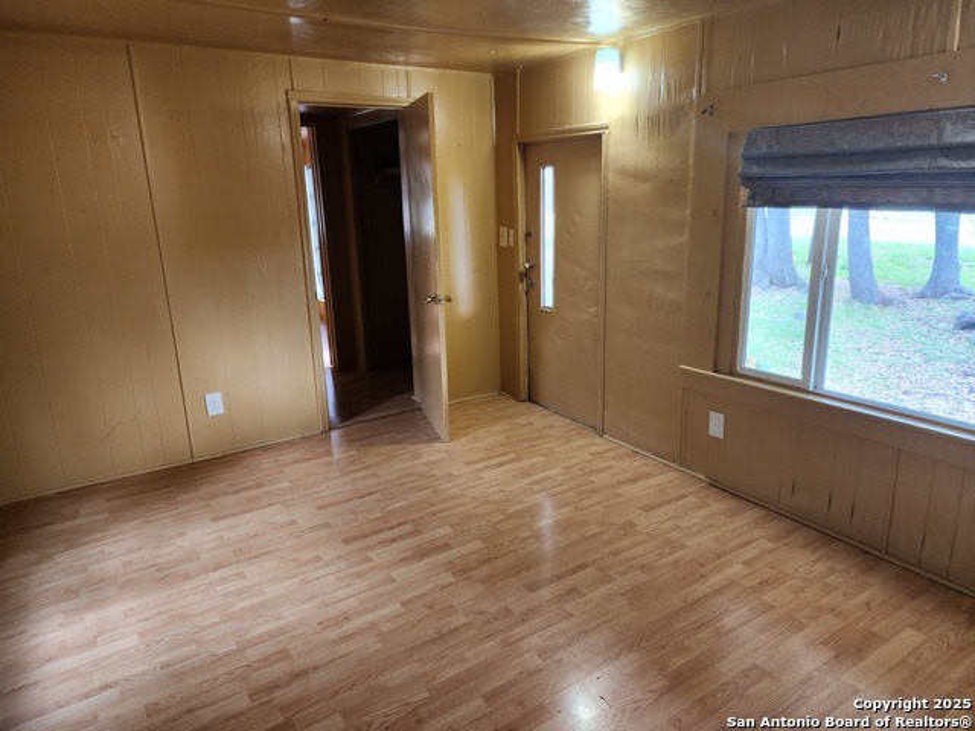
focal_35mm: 23
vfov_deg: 58.9
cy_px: 366
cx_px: 488
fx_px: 648
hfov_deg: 73.9
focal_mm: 6.4
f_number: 1.8
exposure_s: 1/60
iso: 250
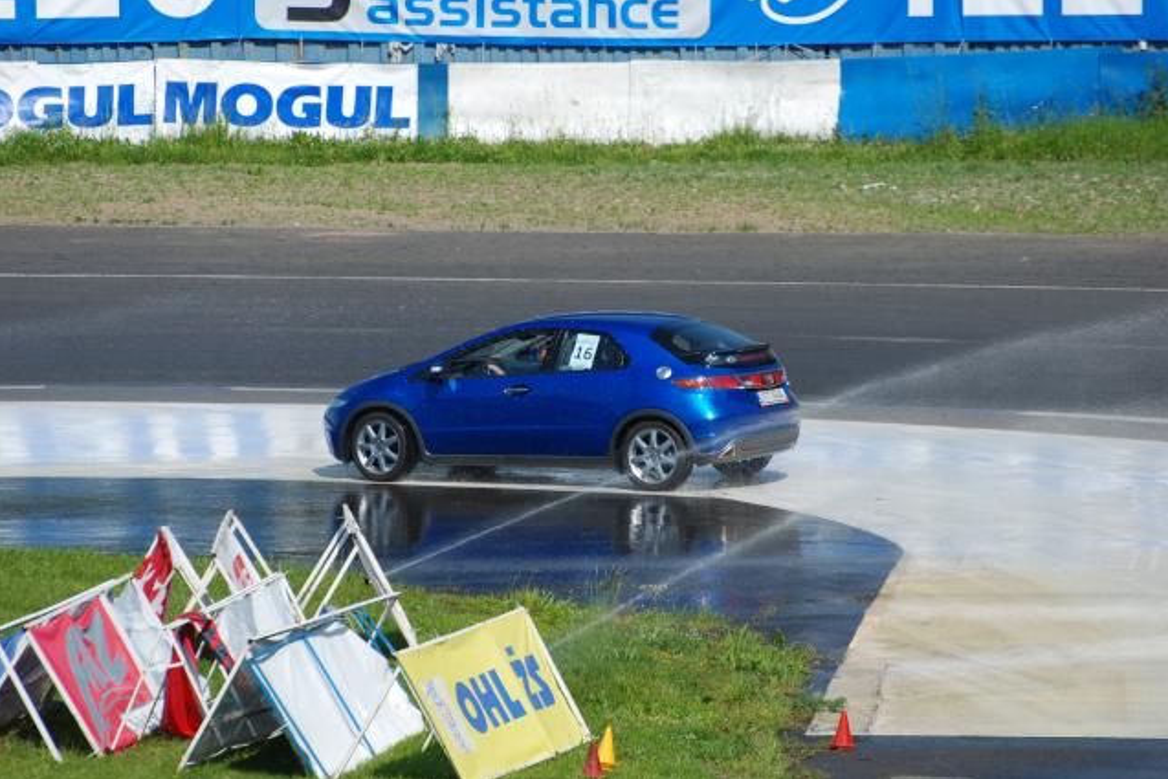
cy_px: 390
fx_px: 12234
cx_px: 583
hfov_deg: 5.5
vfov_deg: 3.6
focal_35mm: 377
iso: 100
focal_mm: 250
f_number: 5.6
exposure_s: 1/500
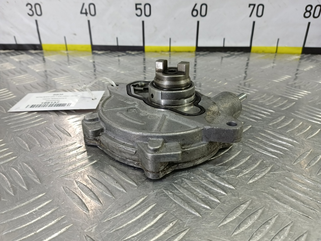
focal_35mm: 23
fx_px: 213
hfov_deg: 73.9
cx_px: 160
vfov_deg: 58.9
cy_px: 120
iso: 128
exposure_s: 1/50
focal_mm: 4.11
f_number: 1.6
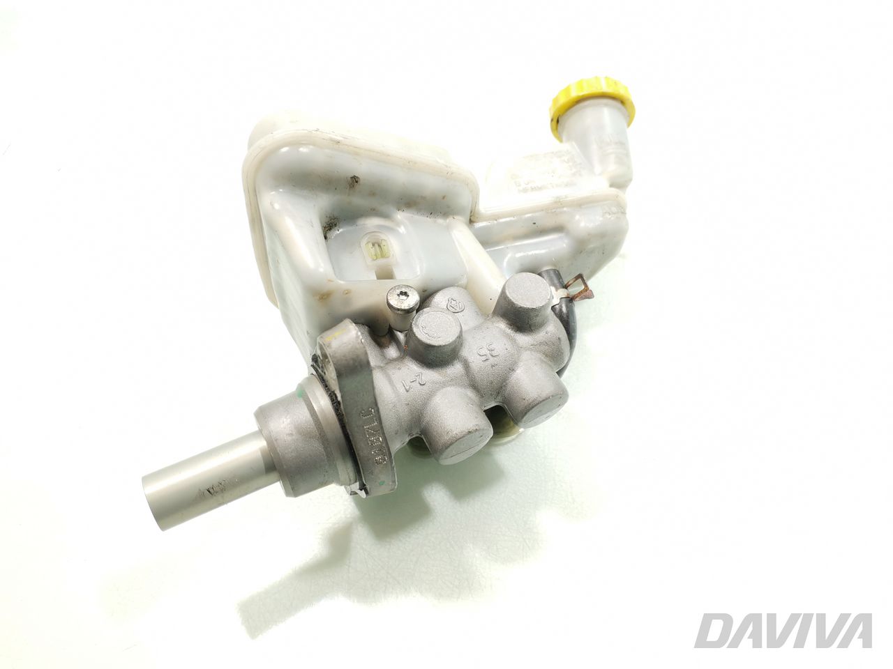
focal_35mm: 26
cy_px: 334
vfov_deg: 53.1
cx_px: 446
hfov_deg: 67.3
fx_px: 671
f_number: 1.8
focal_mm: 4.75
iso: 100
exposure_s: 1/100
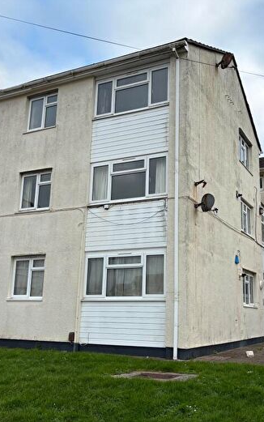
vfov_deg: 52.7
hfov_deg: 34.3
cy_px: 210
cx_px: 161
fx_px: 426
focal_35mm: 37
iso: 50
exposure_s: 1/1418
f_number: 1.6
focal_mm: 5.96
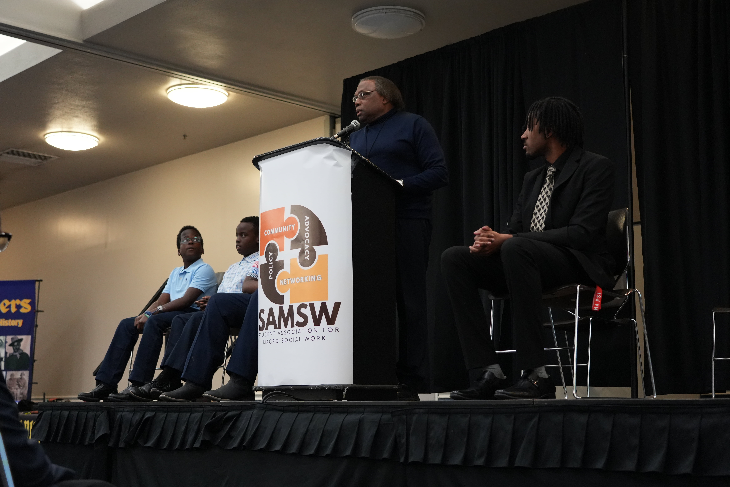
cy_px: 244
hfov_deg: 39.6
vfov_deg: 27.0
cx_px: 365
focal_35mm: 50
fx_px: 1014
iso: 5000
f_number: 4
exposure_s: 1/125
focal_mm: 50
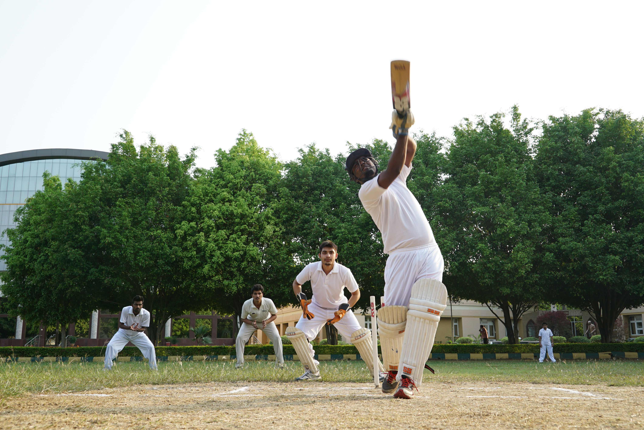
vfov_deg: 37.9
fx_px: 626
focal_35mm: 35
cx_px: 322
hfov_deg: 54.4
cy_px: 215
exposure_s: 1/200
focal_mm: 35
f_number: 8
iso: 320
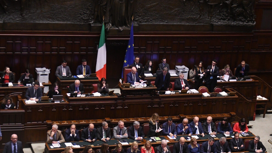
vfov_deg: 13.9
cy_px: 93
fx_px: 627
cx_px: 145
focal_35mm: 87
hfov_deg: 24.5
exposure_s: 1/200
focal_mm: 42
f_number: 3.2
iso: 3200
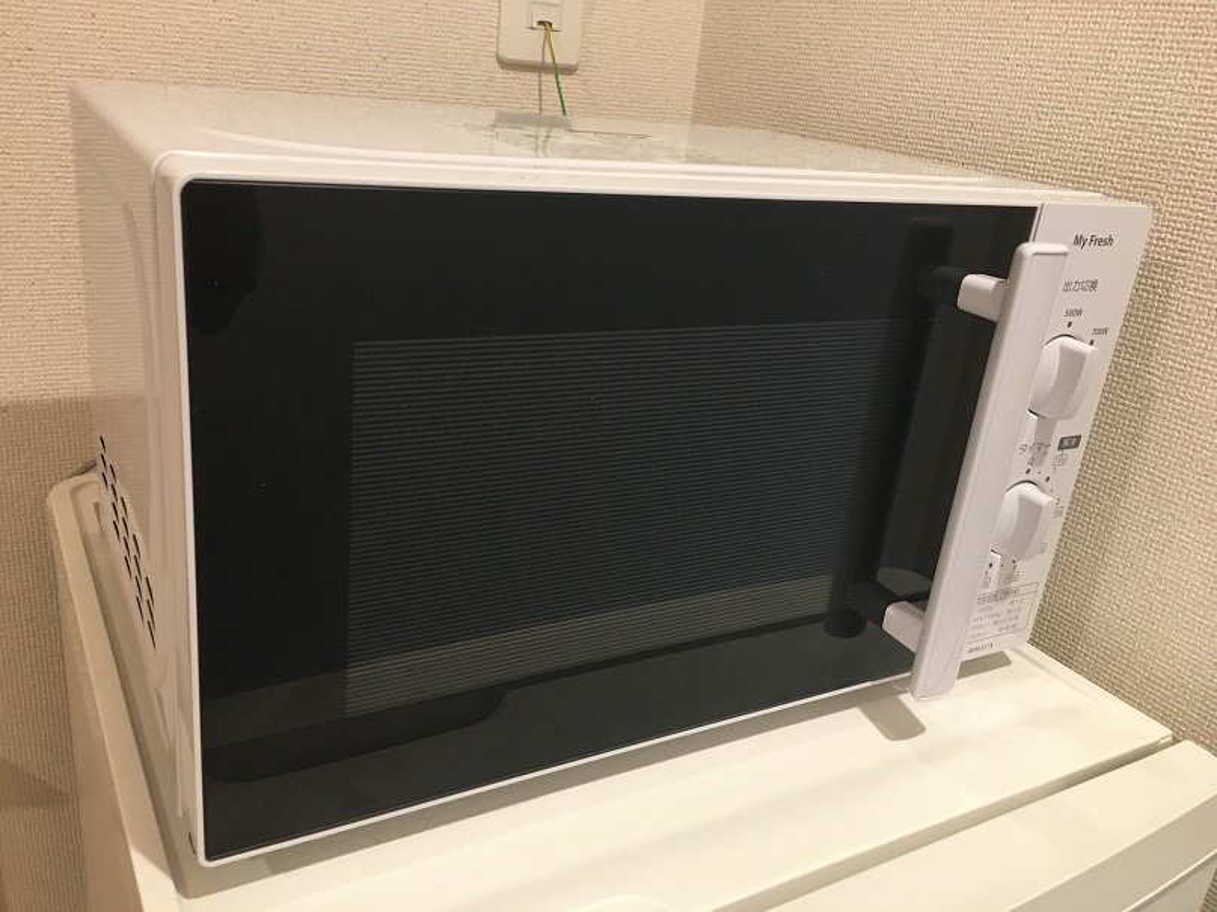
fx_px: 1019
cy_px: 456
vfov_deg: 48.2
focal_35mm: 29
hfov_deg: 61.7
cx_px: 608
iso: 200
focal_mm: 4.15
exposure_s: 1/30
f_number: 2.2
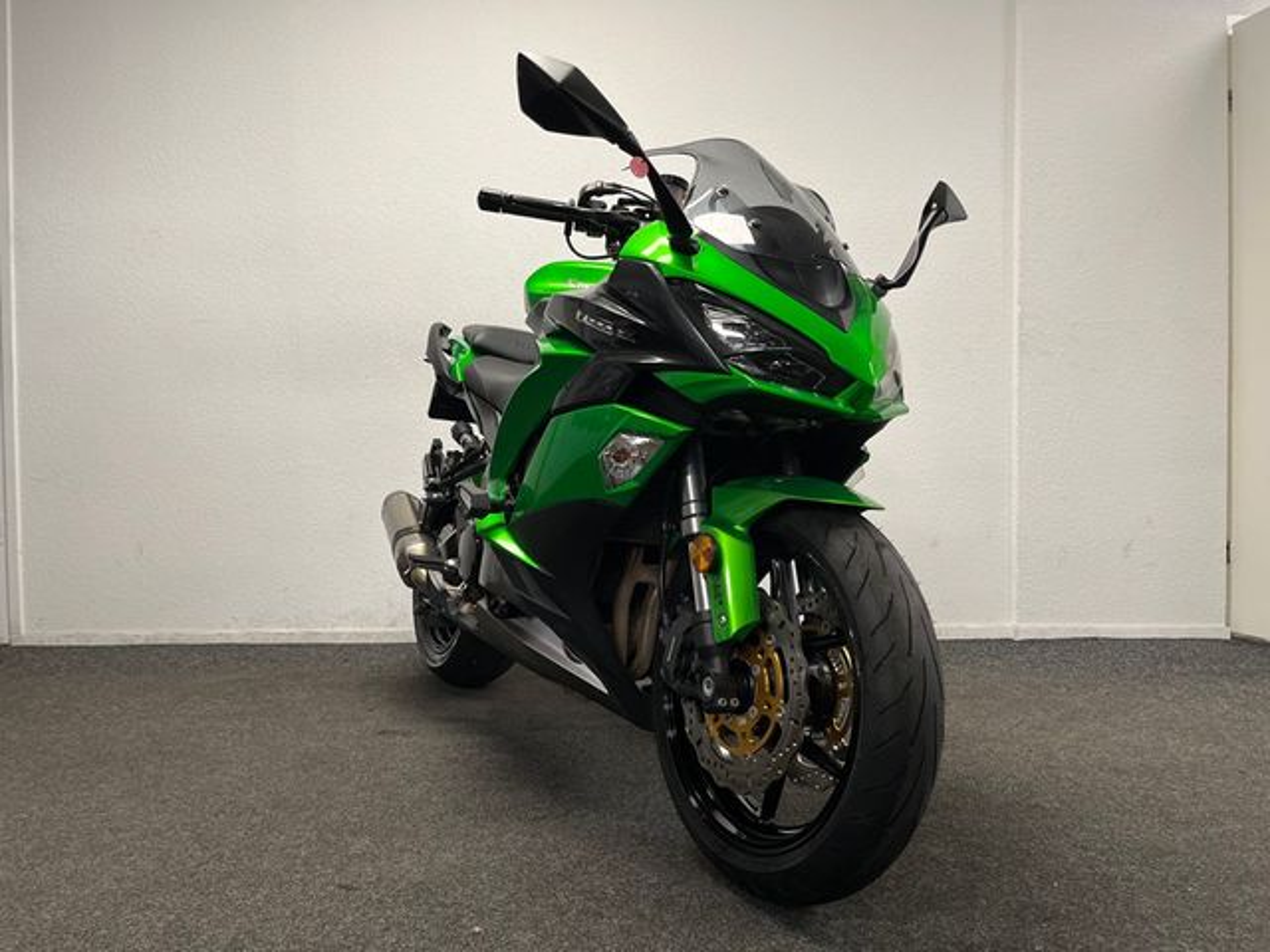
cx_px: 635
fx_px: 954
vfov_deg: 53.1
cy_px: 476
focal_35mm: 26
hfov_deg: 67.3
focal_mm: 5.1
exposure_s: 1/100
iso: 125
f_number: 1.6
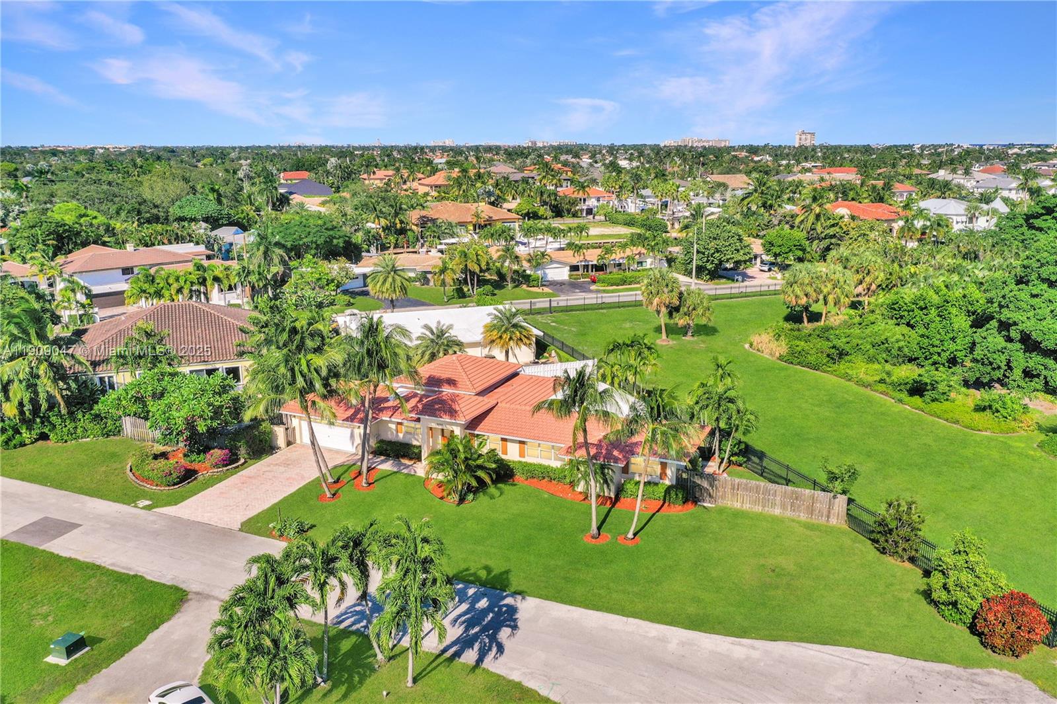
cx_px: 528
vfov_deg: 46.4
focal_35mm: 28
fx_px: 822
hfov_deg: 65.5
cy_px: 352
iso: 100
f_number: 6.3
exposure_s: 1/800
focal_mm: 10.26
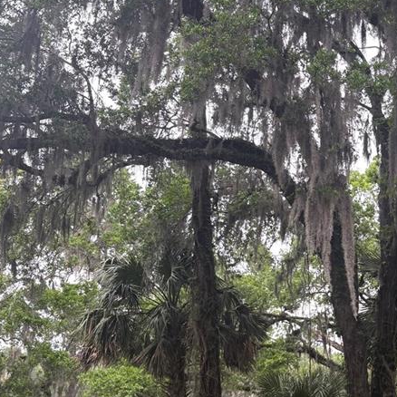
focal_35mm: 63
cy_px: 277
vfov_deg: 27.1
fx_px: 817
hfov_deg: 26.4
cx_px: 361
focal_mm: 5.96
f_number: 1.6
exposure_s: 1/523
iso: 64
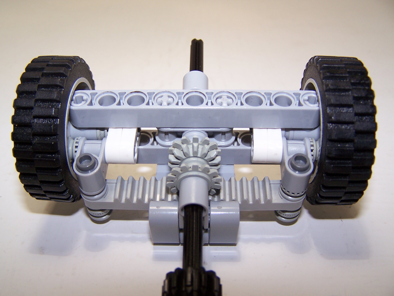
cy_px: 148
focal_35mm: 38
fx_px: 433
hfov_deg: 49.0
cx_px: 197
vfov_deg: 37.7
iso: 80
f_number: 2.8
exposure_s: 1/60
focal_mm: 6.3
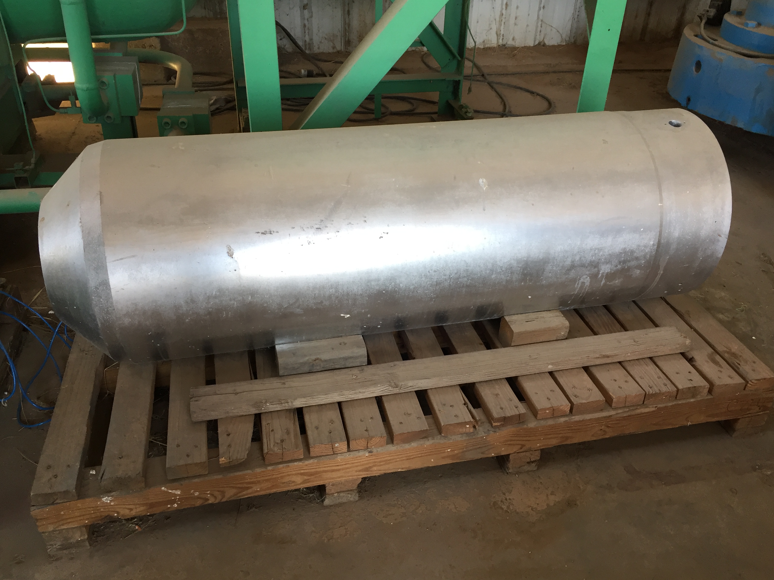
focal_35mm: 30
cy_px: 295
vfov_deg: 46.8
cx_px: 394
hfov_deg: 60.0
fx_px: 671
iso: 32
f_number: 2.2
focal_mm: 4.15
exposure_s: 1/40
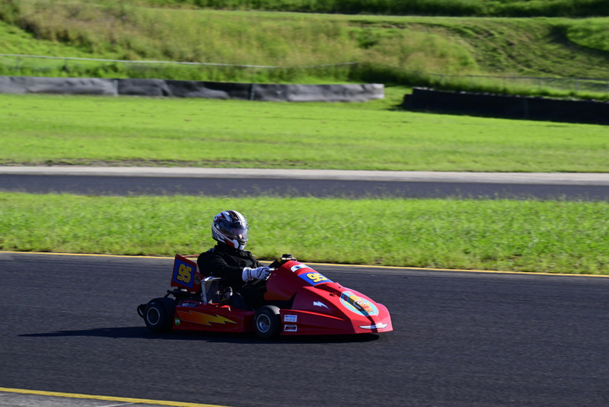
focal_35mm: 250
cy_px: 204
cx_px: 304
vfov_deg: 5.5
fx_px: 4230
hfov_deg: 8.2
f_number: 11
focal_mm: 250
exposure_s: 1/640
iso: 640
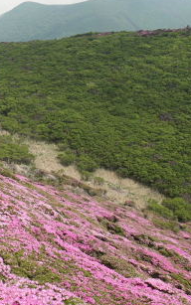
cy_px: 182
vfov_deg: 39.4
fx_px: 425
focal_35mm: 51
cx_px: 4
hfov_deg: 24.3
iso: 100
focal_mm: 10
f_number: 8
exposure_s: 1/250
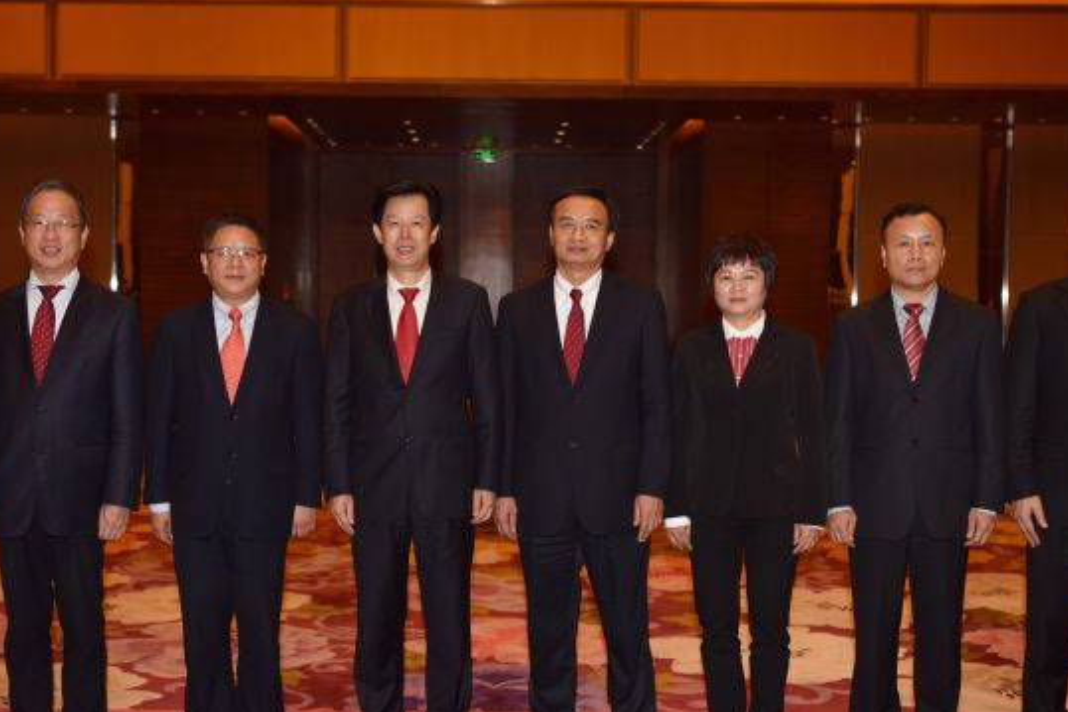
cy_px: 395
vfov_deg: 26.0
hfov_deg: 38.2
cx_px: 492
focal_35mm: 52
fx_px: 1543
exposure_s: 1/60
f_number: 3.2
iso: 100
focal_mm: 35
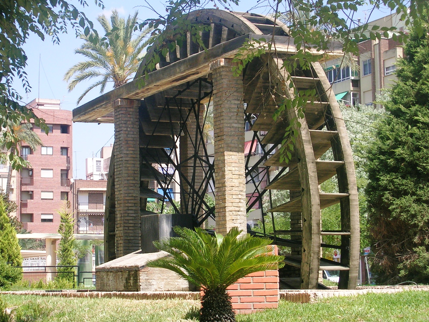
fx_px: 1128
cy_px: 163
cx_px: 218
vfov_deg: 16.2
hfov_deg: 21.5
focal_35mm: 91
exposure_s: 1/311
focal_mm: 13
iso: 50
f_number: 4.2
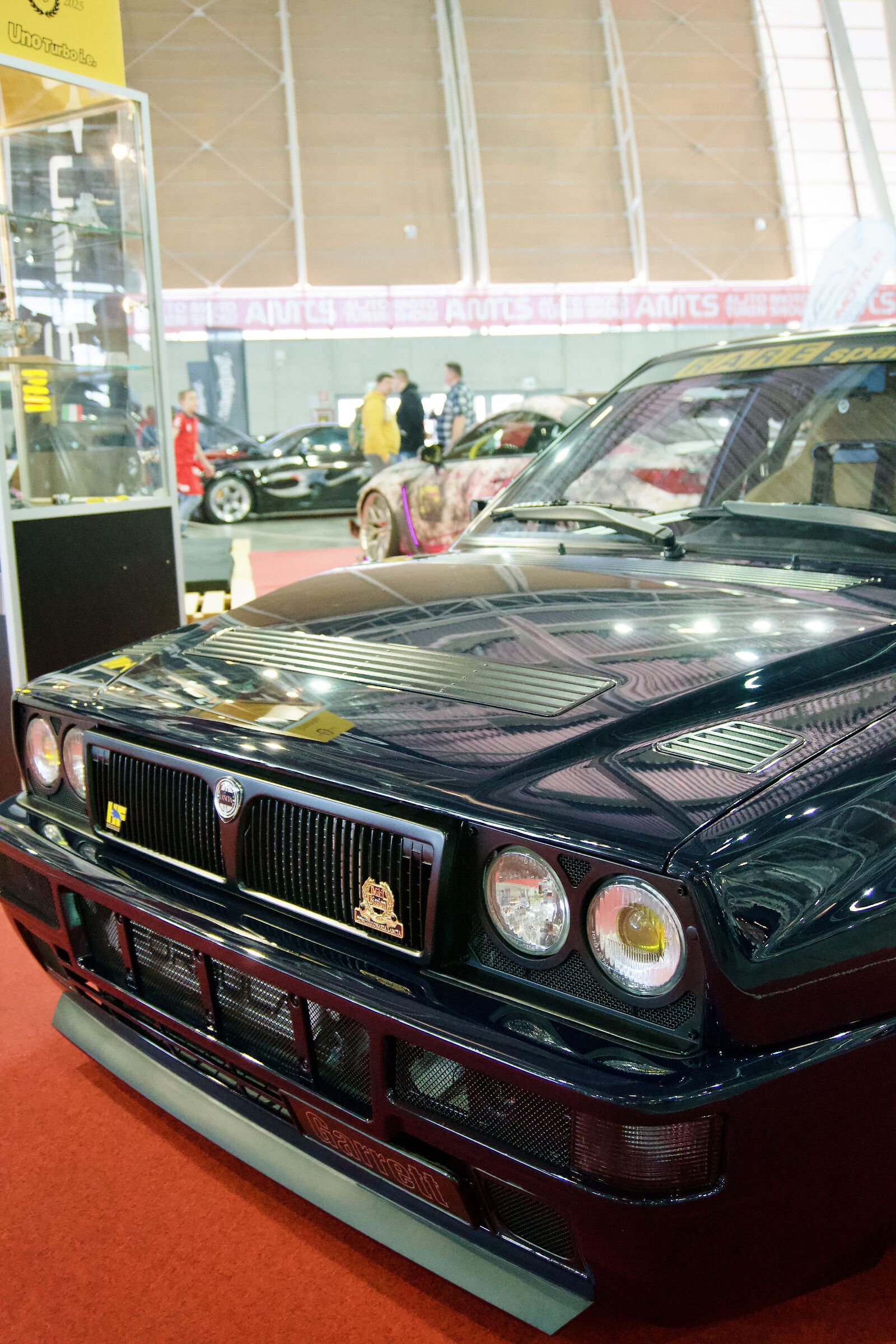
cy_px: 672
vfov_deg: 55.1
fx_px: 1288
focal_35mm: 34
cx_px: 448
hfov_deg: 38.4
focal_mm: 23
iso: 5000
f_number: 4
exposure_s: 1/160
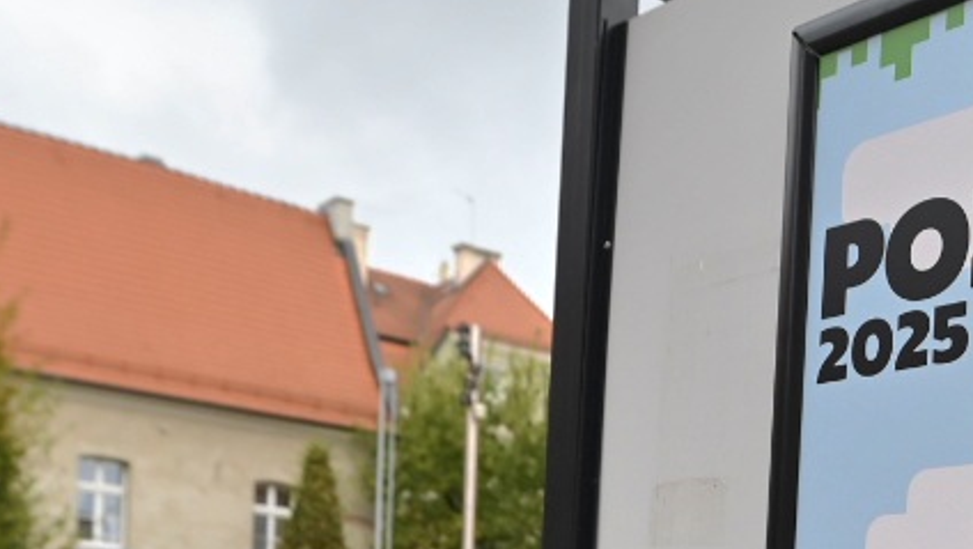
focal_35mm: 56
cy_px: 742
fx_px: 1446
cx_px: 730
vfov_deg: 19.6
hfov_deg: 36.3
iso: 100
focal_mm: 14
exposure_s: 1/400
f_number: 3.2
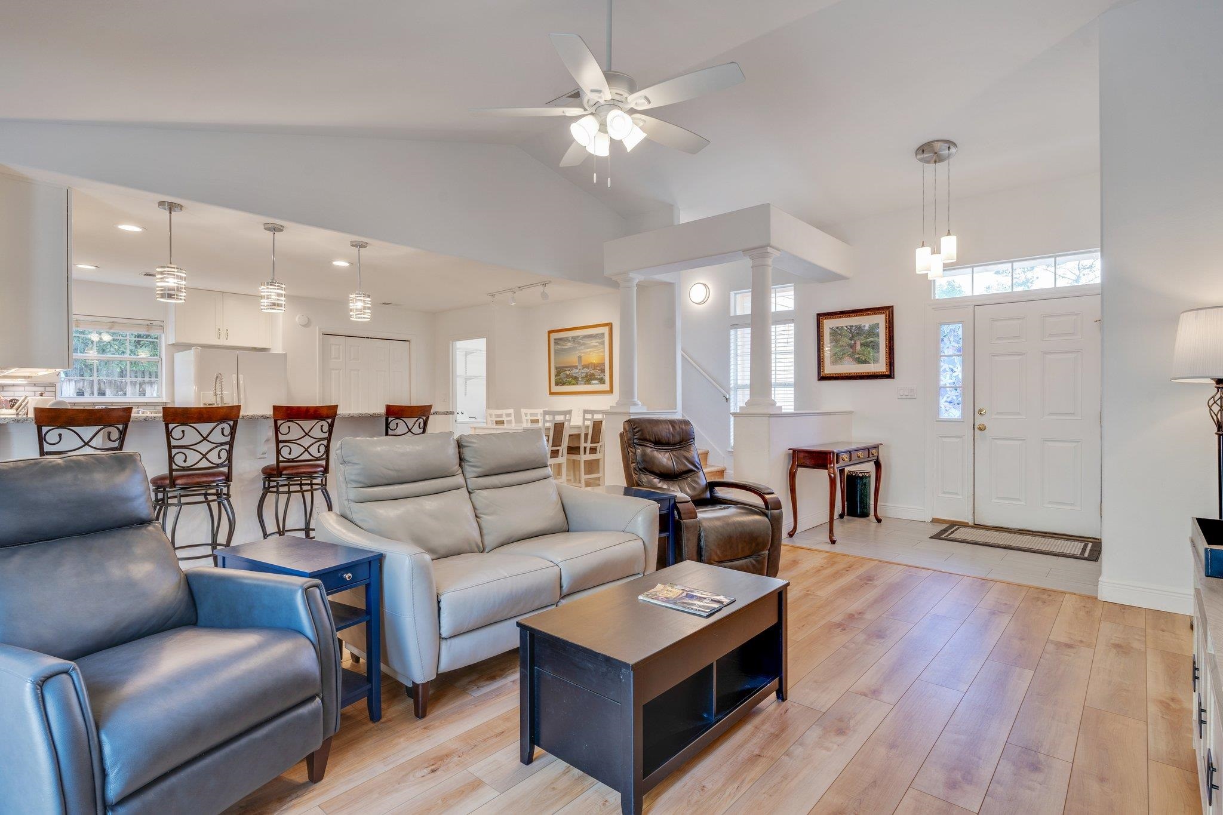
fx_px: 611
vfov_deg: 67.4
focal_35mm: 18
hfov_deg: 90.0
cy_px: 408
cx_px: 612
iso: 100
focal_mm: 18
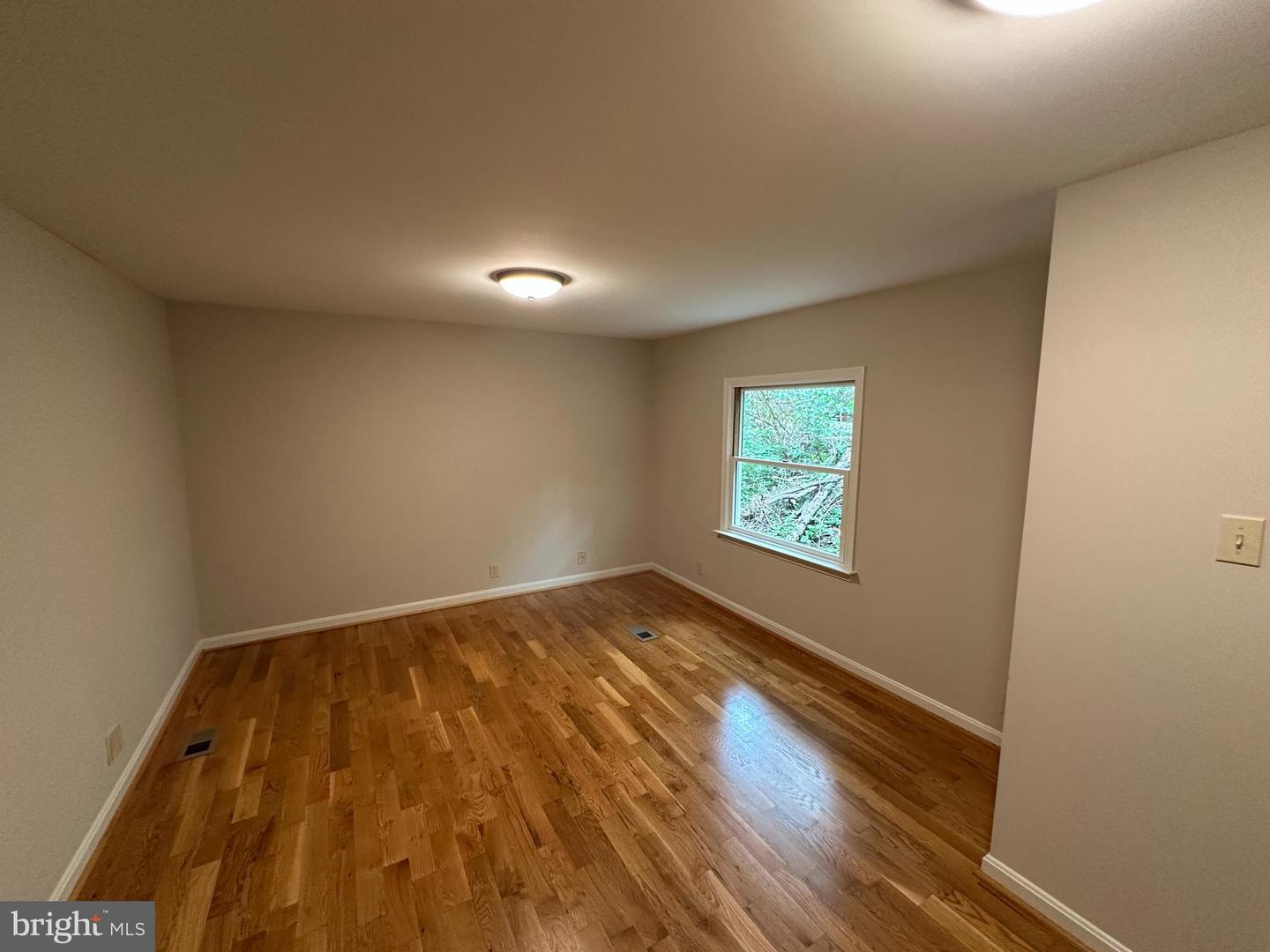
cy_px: 476
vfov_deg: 85.7
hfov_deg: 102.1
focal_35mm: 14
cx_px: 635
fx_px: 514
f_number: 2.2
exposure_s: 1/60
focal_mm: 2.22
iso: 200
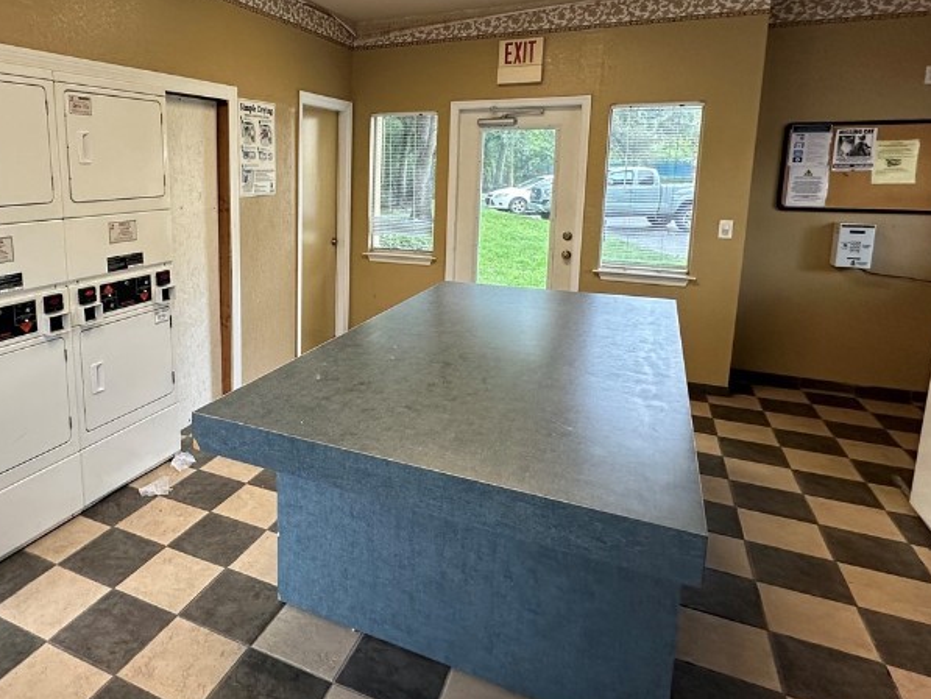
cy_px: 265
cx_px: 301
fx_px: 646
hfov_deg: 69.3
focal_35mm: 24
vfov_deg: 56.2
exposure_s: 1/120
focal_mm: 2.22
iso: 200
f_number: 2.2
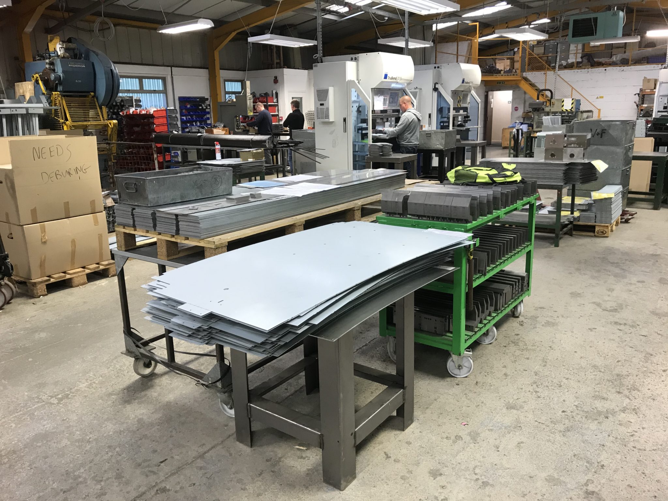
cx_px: 334
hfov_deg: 63.4
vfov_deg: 49.7
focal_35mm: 28
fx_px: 540
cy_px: 250
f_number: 1.8
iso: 32
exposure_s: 1/33
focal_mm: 3.99
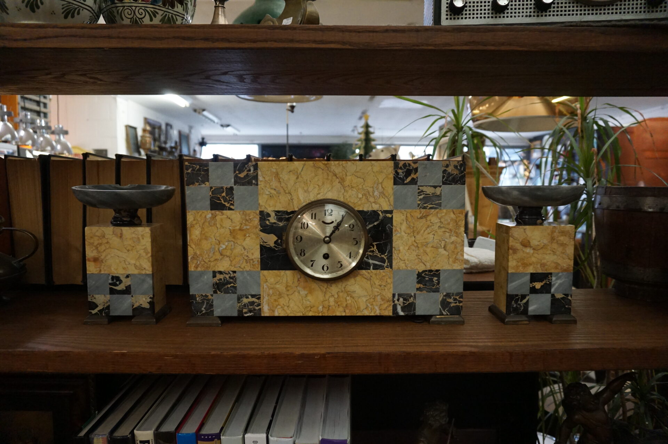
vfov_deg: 53.1
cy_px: 222
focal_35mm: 24
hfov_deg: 73.8
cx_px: 334
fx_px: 445
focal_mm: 16
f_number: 3.5
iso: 3200
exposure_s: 1/160
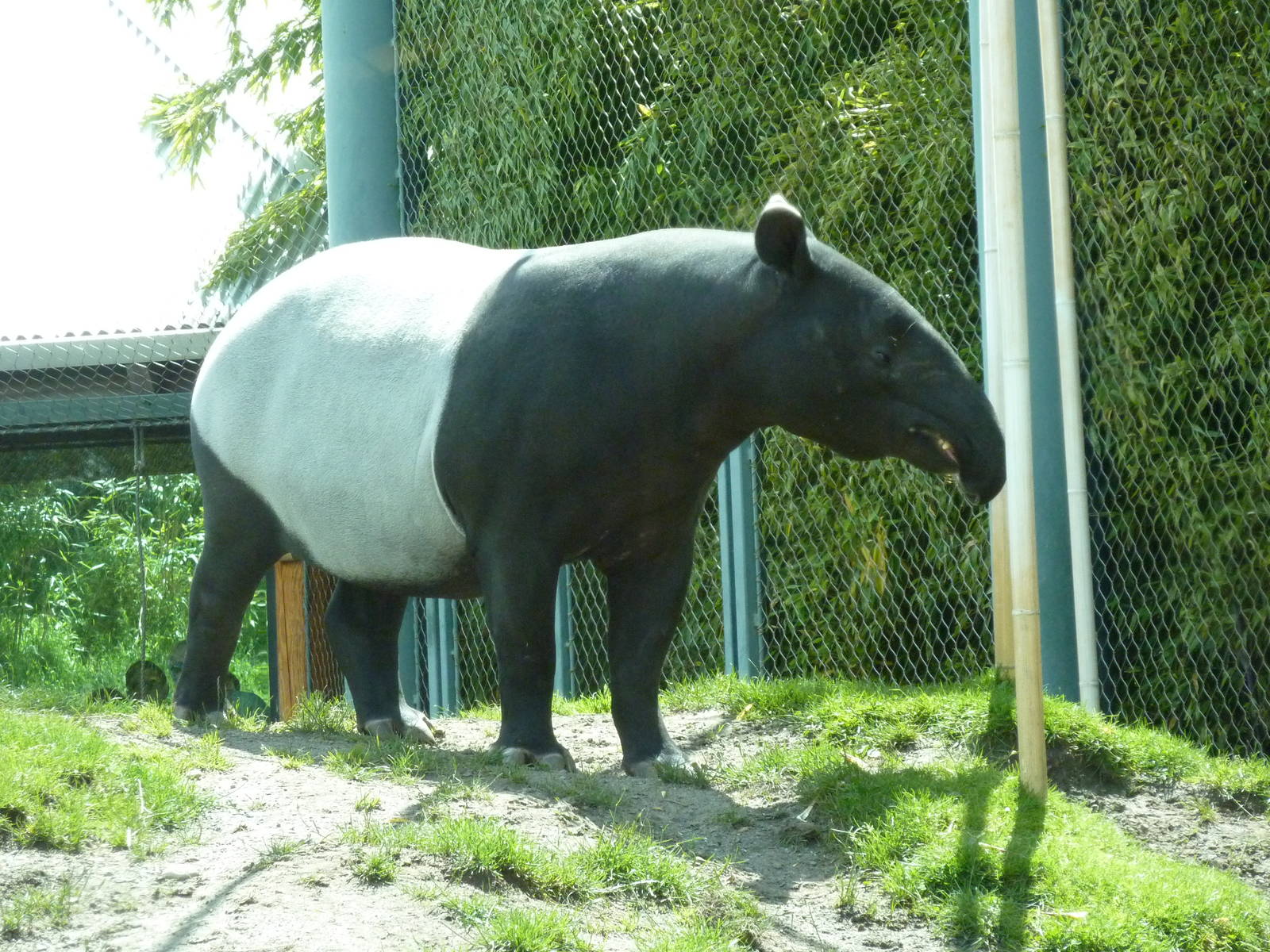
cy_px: 476
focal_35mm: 158
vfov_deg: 9.4
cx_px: 635
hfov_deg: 12.5
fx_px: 5797
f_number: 4.5
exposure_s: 1/320
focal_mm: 25.9
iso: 400
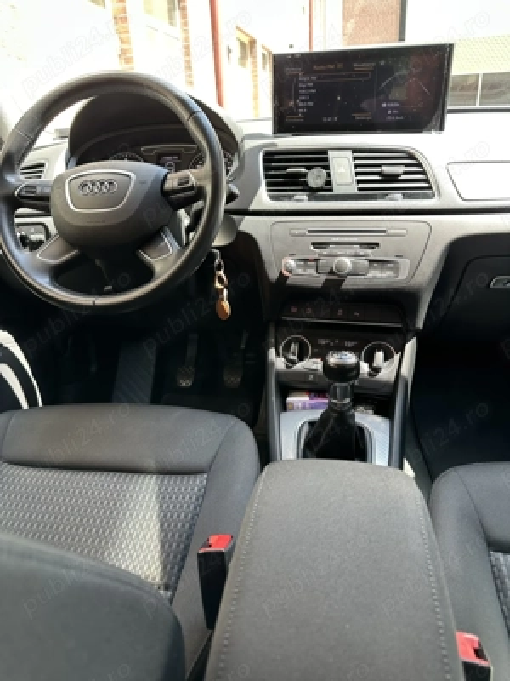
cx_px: 255
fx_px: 471
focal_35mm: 24
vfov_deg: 71.6
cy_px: 340
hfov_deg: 56.8
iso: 100
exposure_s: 1/121
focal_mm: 6.86
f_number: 1.78
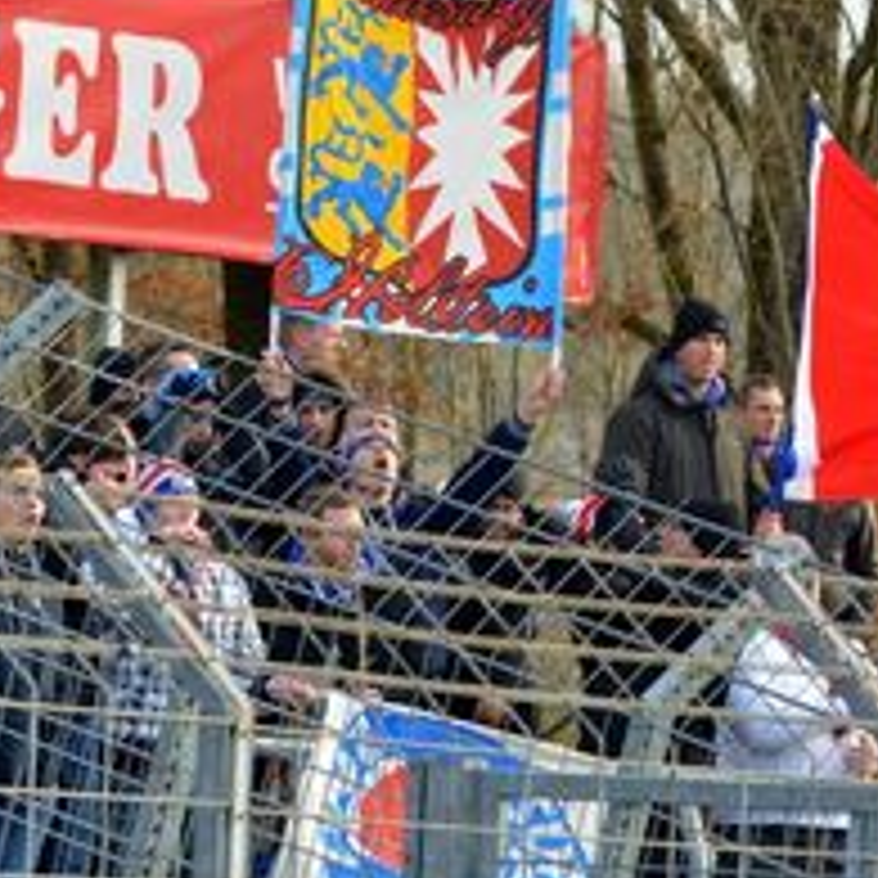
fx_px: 9211
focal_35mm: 321
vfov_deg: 5.5
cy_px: 630
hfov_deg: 5.5
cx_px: 720
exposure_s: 1/1000
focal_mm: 86
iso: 720
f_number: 4
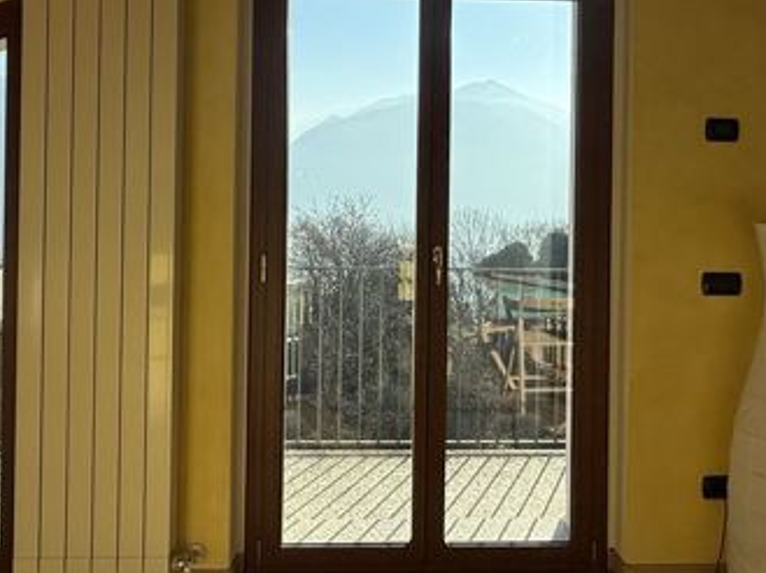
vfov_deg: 46.2
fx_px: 663
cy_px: 205
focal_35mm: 30
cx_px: 418
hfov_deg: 59.9
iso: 64
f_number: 2.2
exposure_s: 1/1189
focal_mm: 2.22
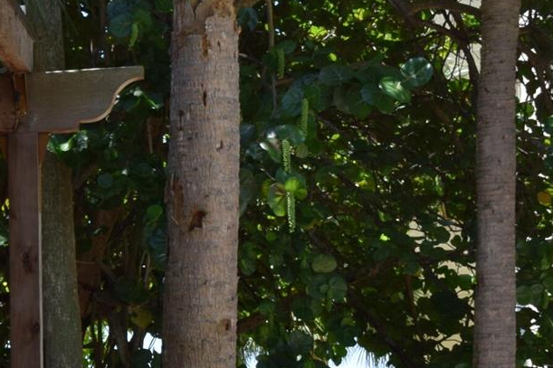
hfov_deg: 14.0
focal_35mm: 136
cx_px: -309
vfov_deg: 9.9
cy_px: 495
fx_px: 2083
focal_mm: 27
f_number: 8
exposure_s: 1/250
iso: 200
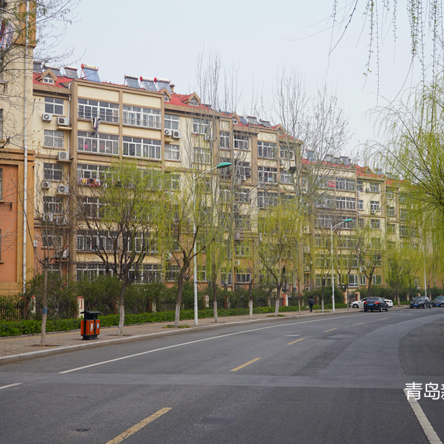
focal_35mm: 52
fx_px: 755
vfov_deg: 32.8
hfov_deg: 32.7
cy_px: 222
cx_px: 258
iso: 100
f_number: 7.1
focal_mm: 40
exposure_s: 1/250
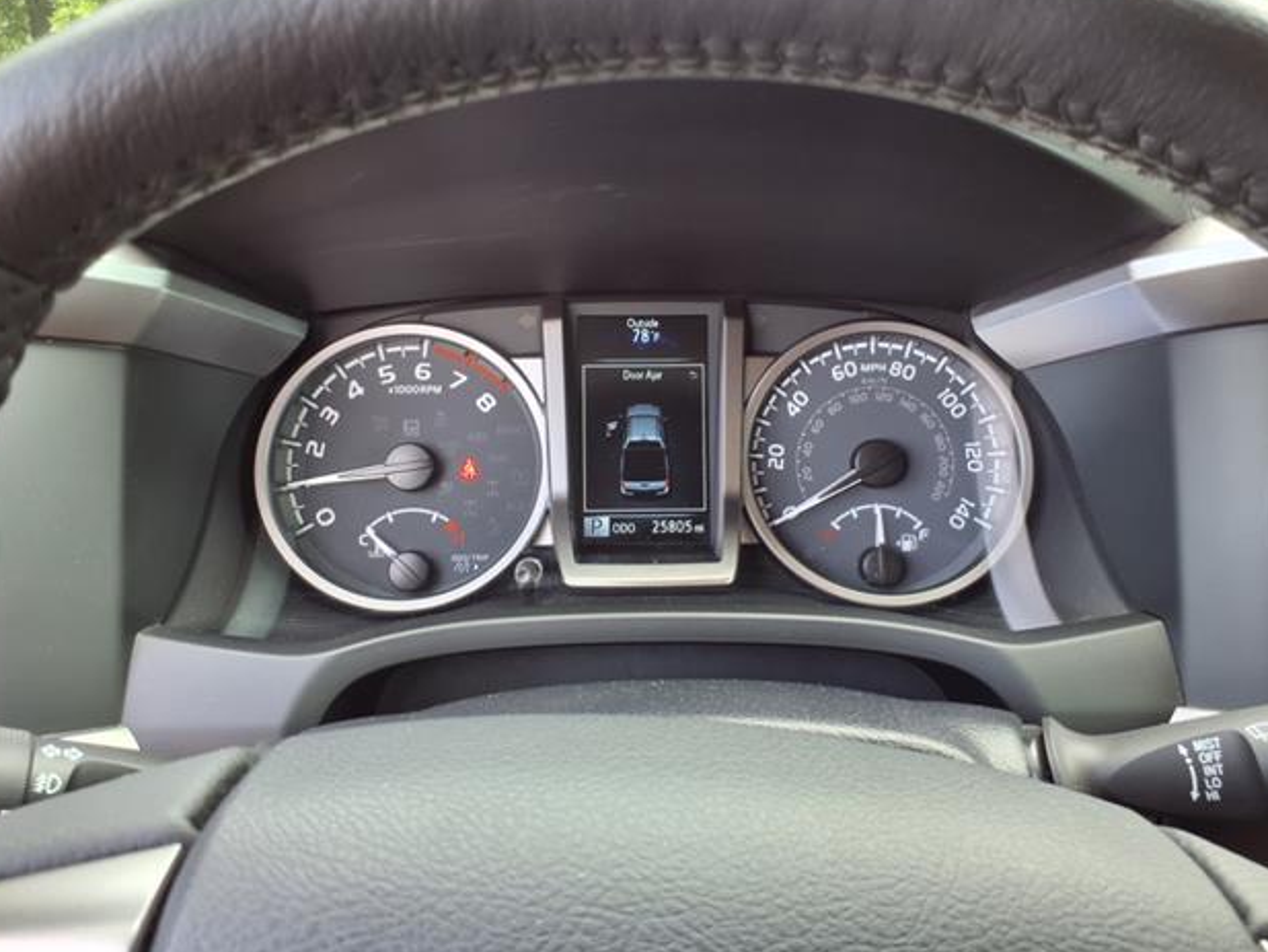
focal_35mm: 28
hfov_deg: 63.4
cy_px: 465
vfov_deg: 49.8
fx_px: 1026
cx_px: 631
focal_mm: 3.58
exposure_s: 1/60.2
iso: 40
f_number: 1.9
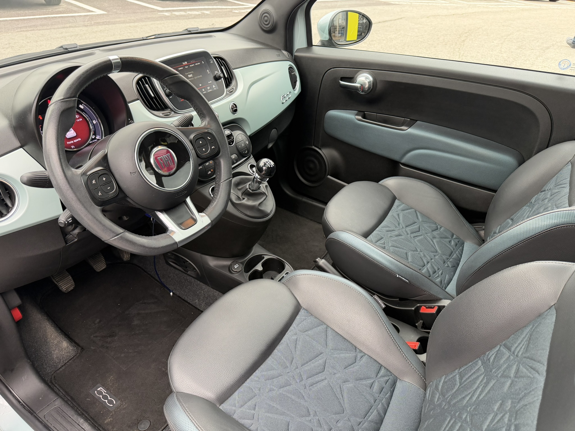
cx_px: 288
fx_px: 399
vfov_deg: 56.8
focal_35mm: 24
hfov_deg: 71.6
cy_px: 216
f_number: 1.78
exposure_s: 1/87
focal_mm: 6.76
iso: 200
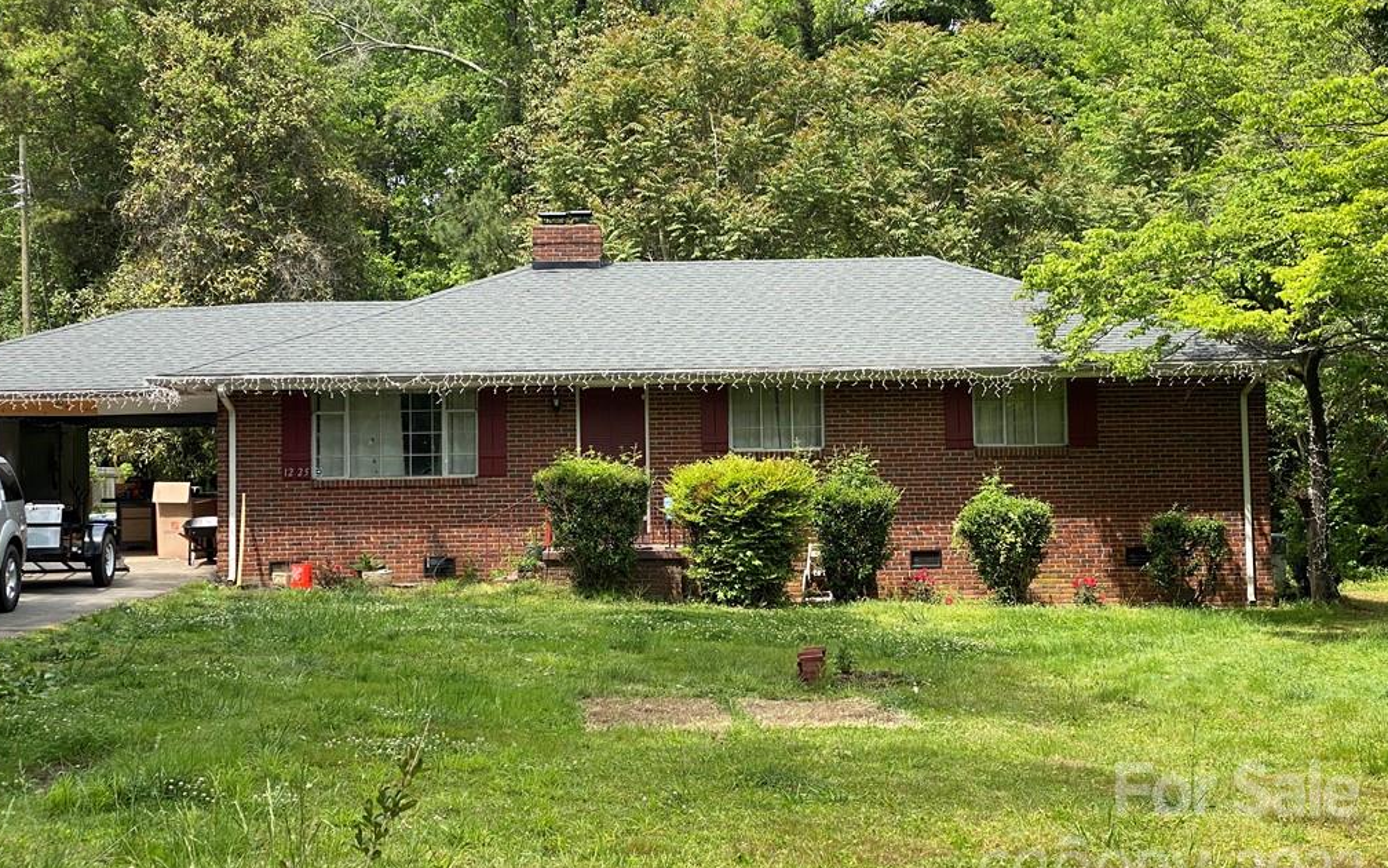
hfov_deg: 36.3
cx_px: 687
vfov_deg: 23.1
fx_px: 2118
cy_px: 433
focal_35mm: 56
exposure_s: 1/922
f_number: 2
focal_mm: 6
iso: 20
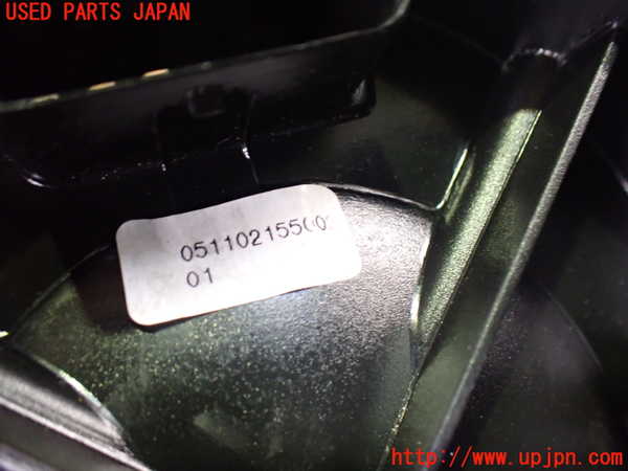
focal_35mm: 30
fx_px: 544
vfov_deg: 46.8
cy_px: 236
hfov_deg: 60.0
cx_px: 314
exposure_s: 1/30
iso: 800
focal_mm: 5.4
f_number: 2.3
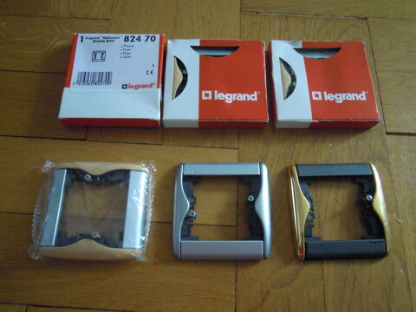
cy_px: 156
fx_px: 336
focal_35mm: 28
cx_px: 208
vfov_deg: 49.7
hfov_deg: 63.4
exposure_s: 1/30
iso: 360
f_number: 2.7
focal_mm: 5
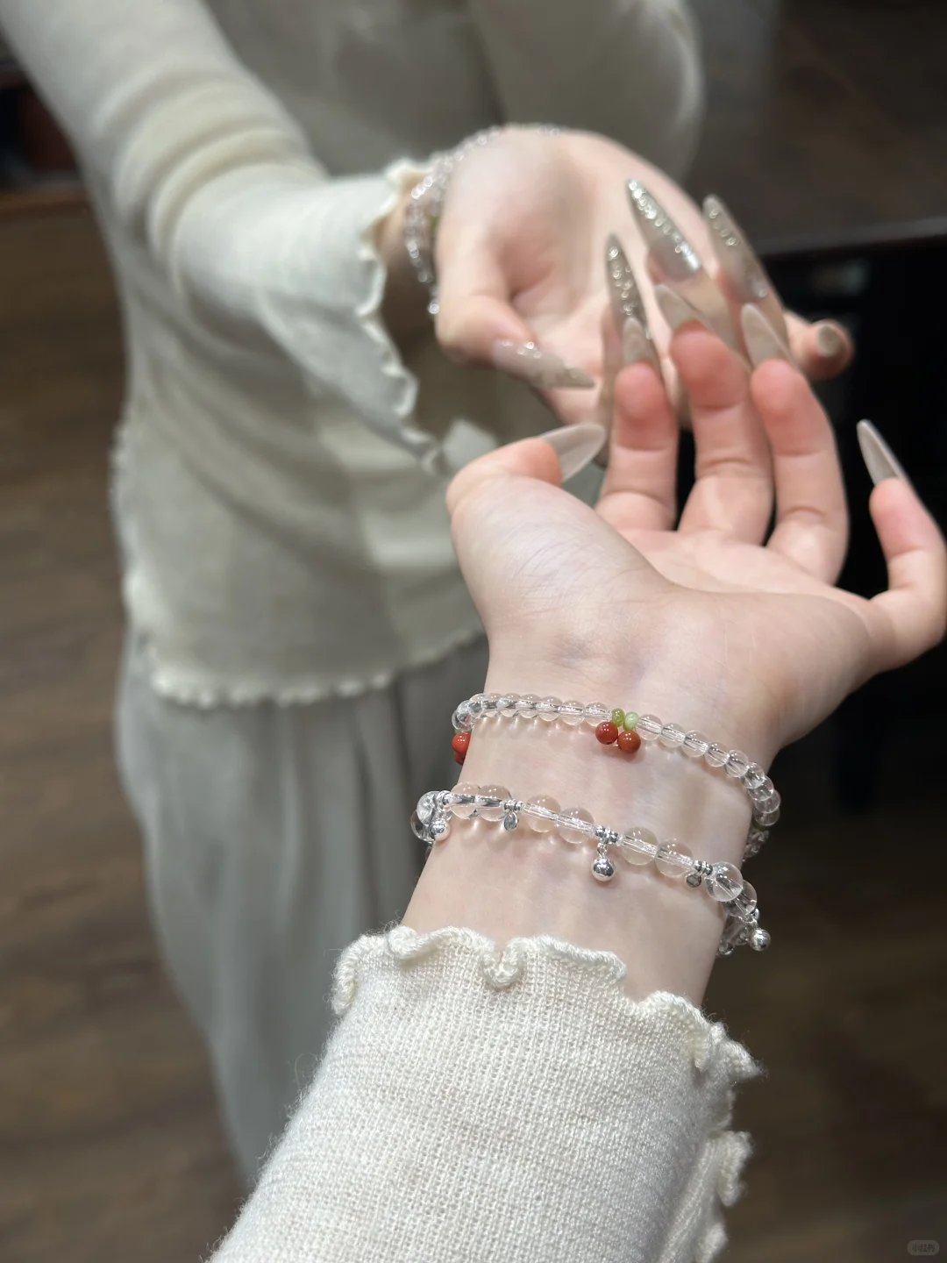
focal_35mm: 48
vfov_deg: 39.7
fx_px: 1751
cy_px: 632
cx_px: 474
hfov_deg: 30.3
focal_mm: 6.86
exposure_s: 1/154
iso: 50
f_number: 1.78
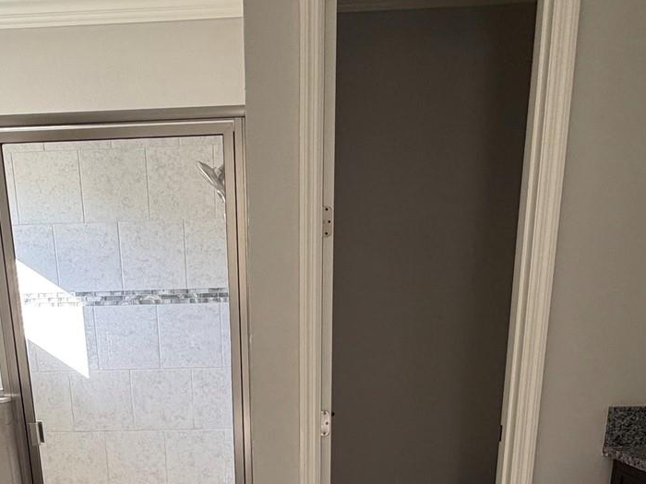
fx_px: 597
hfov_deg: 56.3
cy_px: 477
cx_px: 254
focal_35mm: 32
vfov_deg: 39.3
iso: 250
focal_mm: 2.22
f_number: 2.2
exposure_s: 1/121
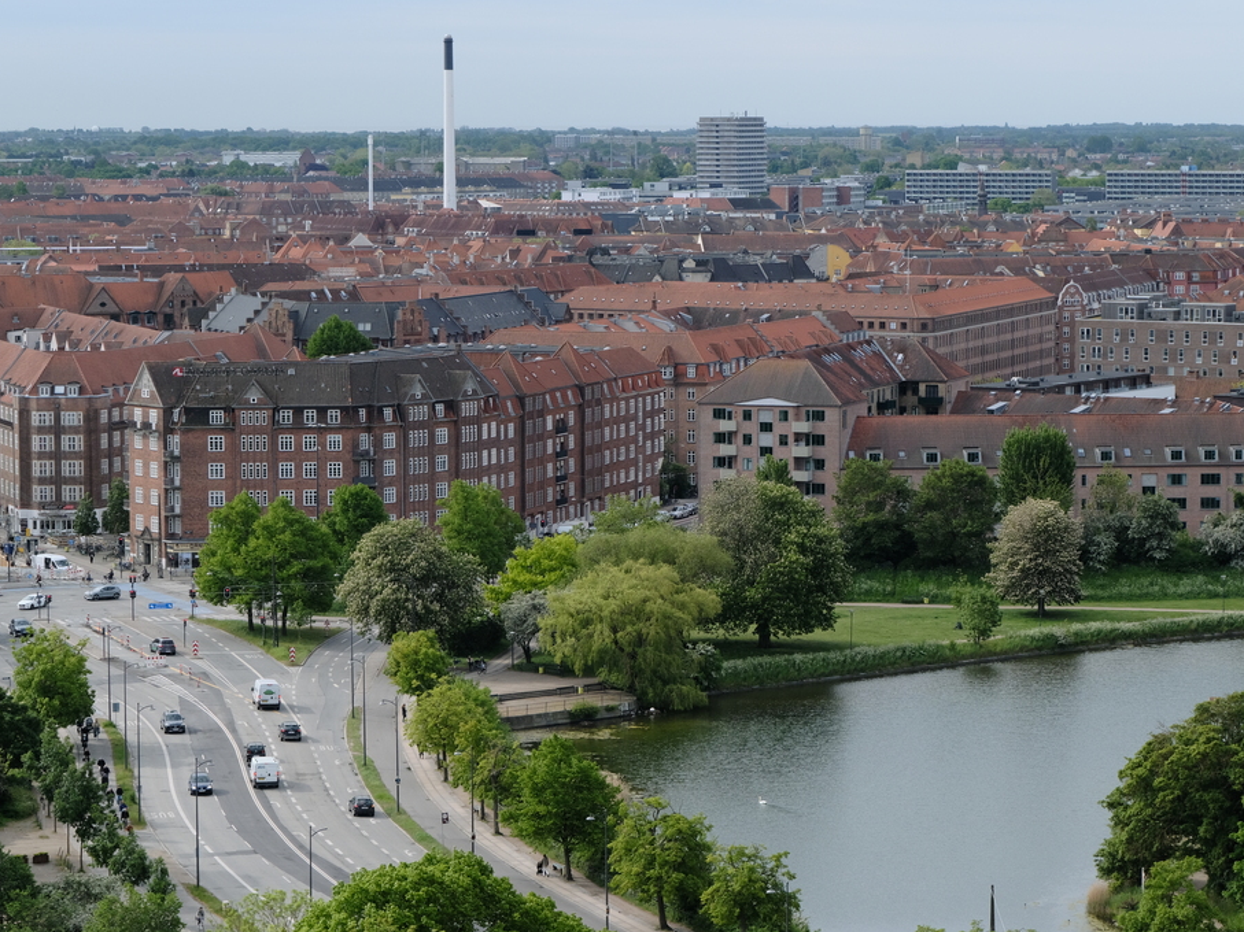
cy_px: 467
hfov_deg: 17.3
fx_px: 4096
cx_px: 616
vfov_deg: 13.0
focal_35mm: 114
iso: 640
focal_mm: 70
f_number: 8
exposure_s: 1/680
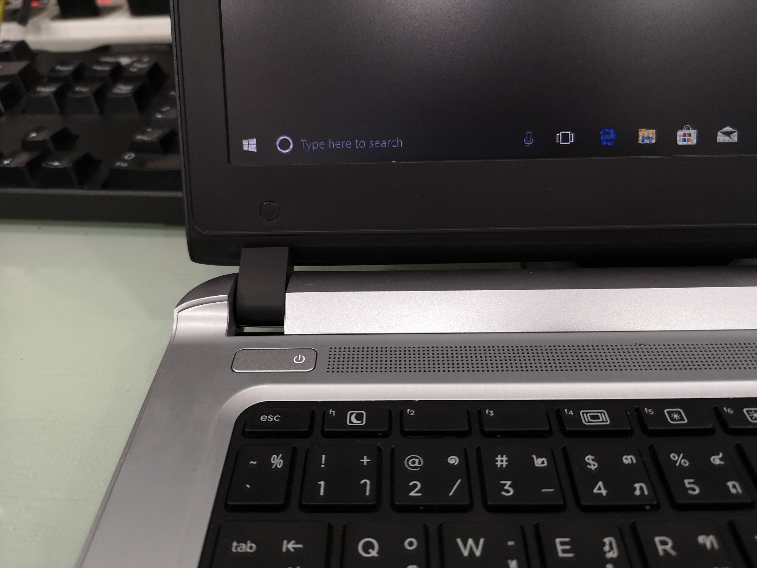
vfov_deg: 51.4
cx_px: 378
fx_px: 590
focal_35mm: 27
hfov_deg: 65.3
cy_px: 284
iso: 320
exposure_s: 1/100
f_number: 1.8
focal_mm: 3.95
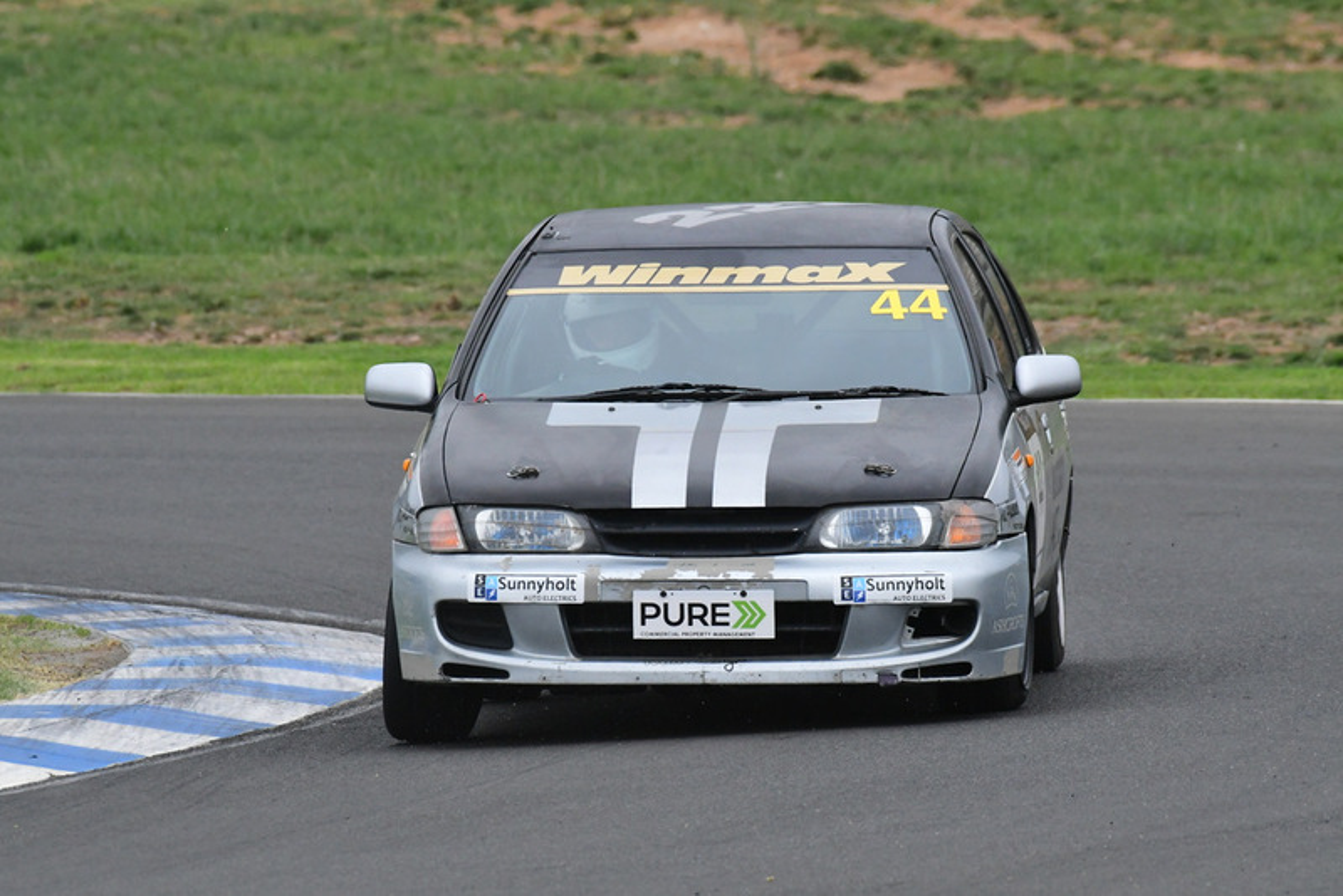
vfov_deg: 1.9
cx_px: 672
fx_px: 26868
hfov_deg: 2.9
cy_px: 448
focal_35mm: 720
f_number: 10
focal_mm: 480
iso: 2500
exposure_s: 1/640
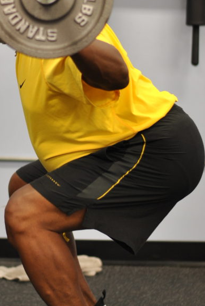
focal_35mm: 132
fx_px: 1125
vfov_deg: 15.5
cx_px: 34
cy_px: 89
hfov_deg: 10.4
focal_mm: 50
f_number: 1.8
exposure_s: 1/60
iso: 200
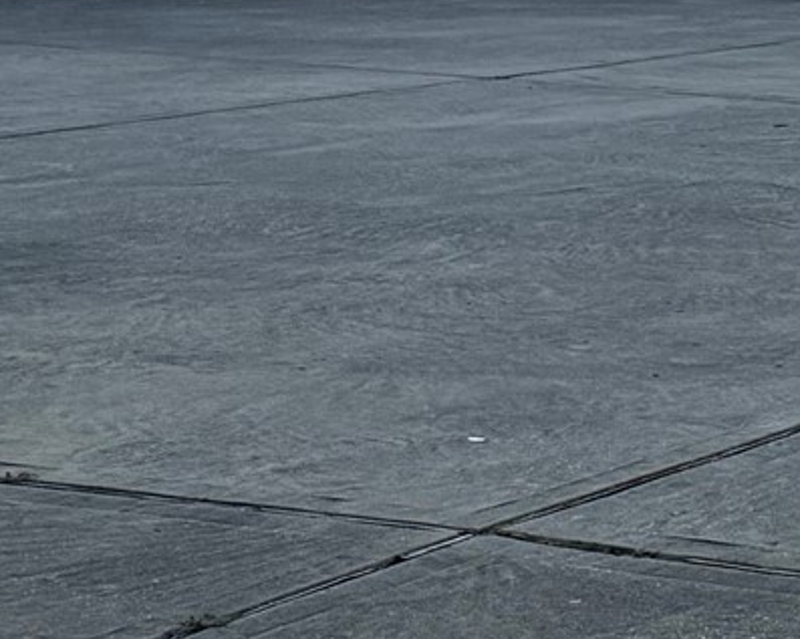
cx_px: 2015
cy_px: 105
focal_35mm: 121
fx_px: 2863
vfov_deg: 12.7
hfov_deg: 12.1
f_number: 1.78
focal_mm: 6.76
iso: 80
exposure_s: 1/1366
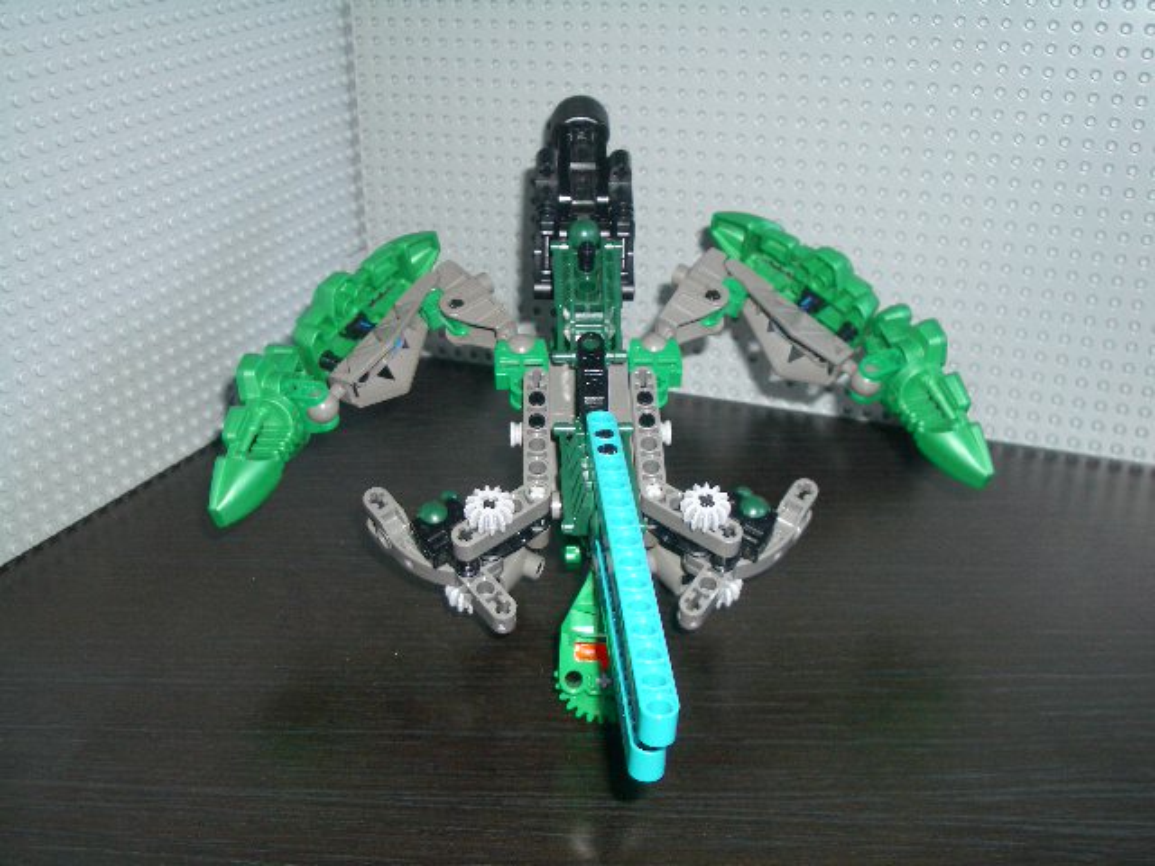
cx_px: 578
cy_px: 433
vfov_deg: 35.1
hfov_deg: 45.8
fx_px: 1368
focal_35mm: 41
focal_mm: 6.8
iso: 100
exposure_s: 1/60
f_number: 2.8
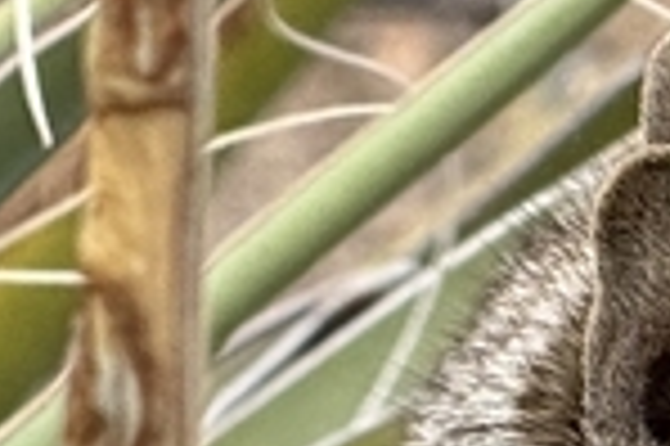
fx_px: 17791
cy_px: 1331
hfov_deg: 2.2
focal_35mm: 957
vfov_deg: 1.4
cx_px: 710
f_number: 2.8
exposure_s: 1/289
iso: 50
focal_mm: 15.66
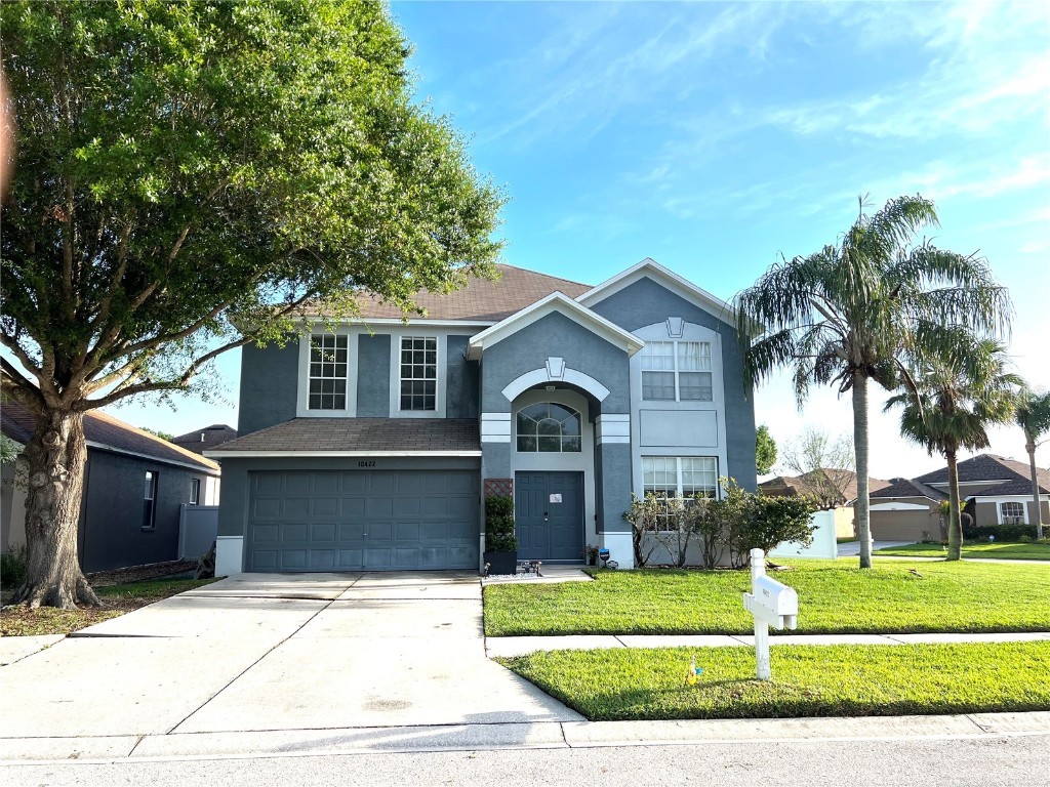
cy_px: 394
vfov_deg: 53.1
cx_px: 525
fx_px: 789
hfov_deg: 67.3
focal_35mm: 26
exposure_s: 1/1838
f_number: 1.5
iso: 50
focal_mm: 5.7
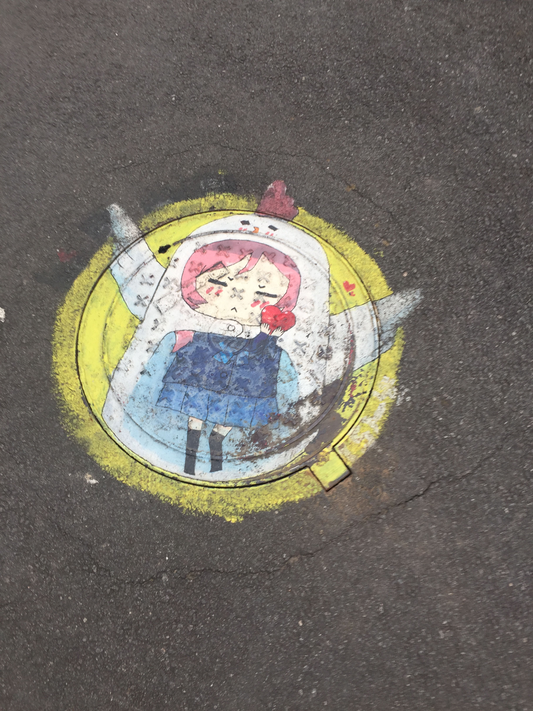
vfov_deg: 61.7
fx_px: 595
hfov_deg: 48.2
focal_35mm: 29
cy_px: 356
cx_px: 266
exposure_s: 1/50
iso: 32
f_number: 2.2
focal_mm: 4.15
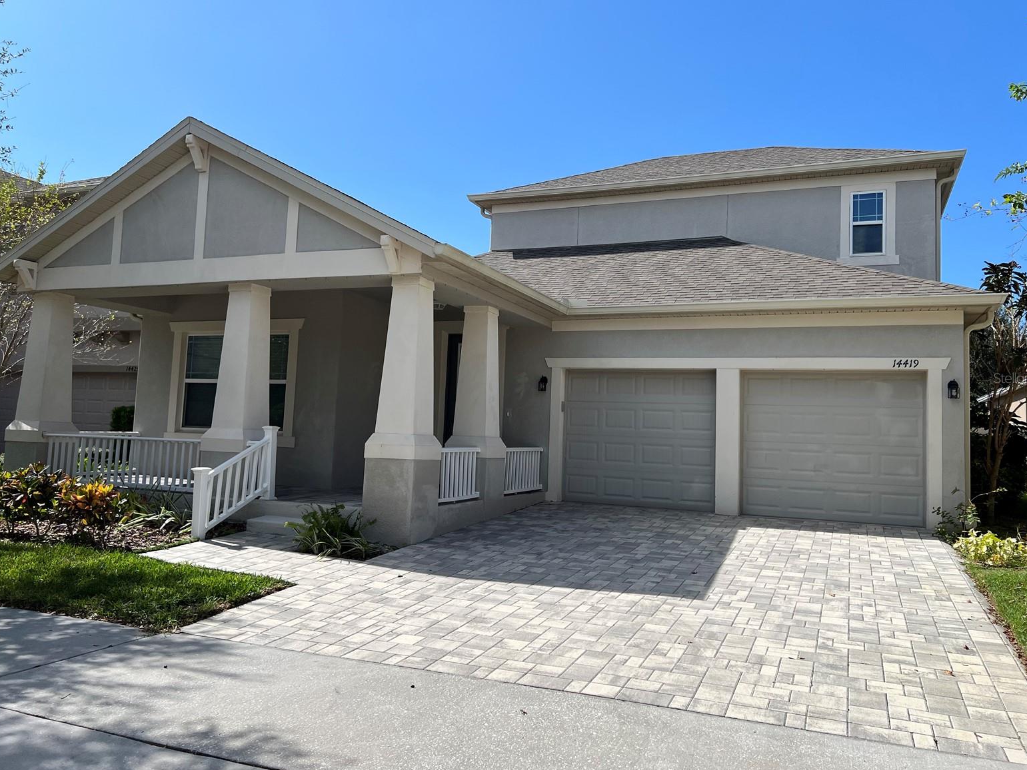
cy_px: 378
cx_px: 523
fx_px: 801
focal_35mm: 27
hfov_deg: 65.3
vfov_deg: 51.4
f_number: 1.5
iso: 50
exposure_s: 1/5882
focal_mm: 5.7
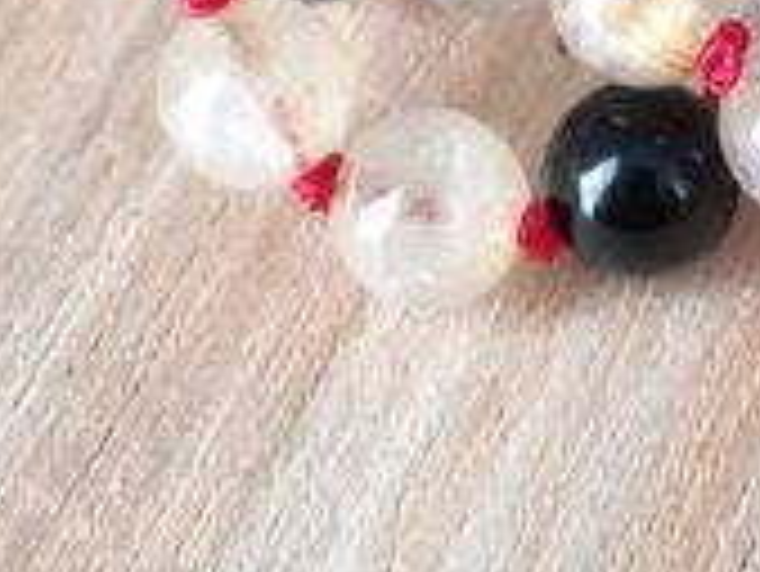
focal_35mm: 82
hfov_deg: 22.7
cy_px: -453
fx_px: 1802
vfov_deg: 15.5
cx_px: 800
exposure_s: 1/50
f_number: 1.75
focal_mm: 4.77
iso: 463
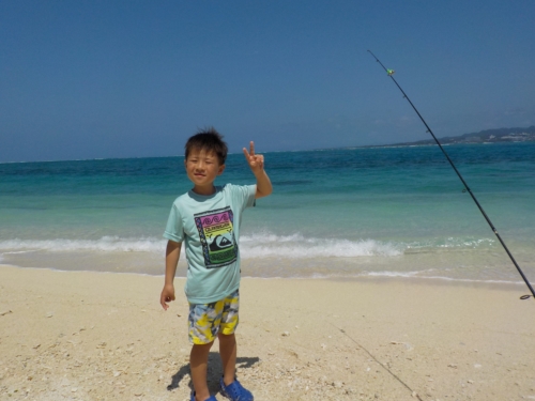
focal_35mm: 30
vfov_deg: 46.8
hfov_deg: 60.0
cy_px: 200
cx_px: 268
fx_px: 464
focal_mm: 4.1
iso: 125
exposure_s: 1/1000
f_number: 6.6
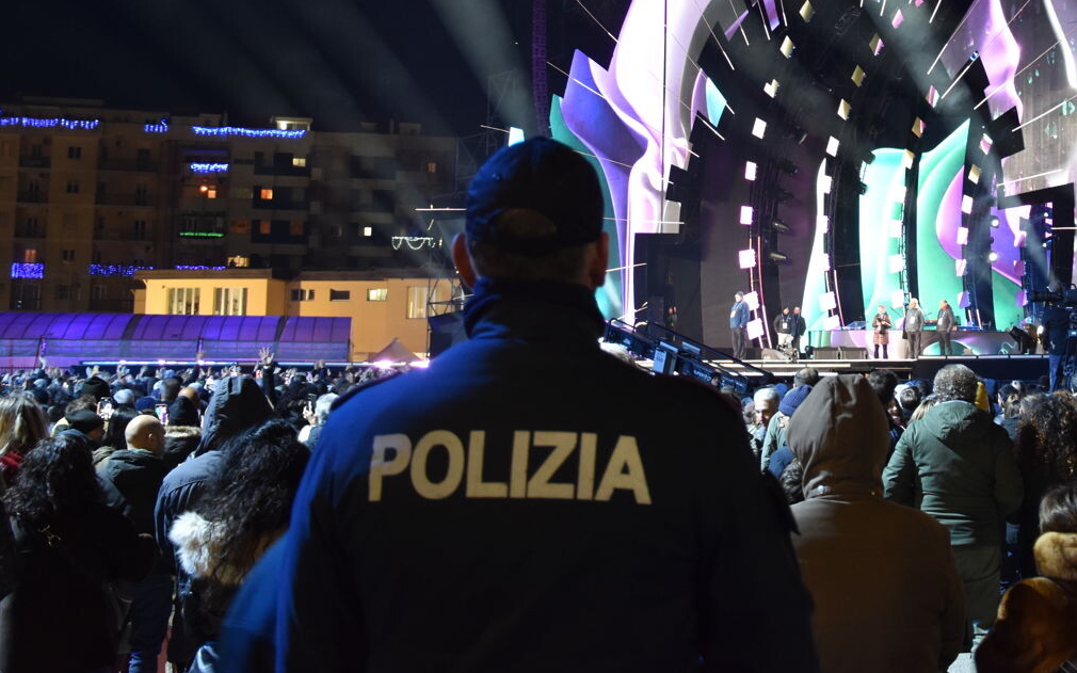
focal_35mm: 63
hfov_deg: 31.8
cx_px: 818
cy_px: 136
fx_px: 1849
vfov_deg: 20.4
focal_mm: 26
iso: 1250
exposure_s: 1/25
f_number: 4
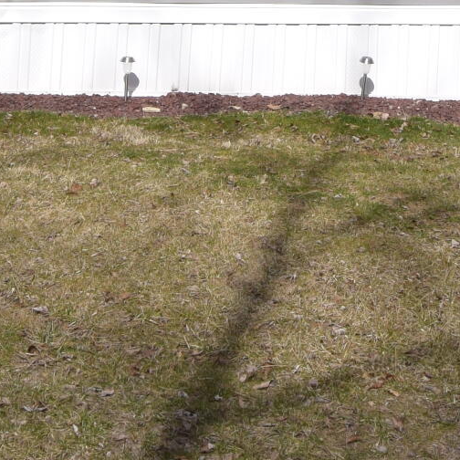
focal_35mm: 91
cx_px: 254
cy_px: -219
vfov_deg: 17.3
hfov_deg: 19.1
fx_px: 1368
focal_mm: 12
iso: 200
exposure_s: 1/500
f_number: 11
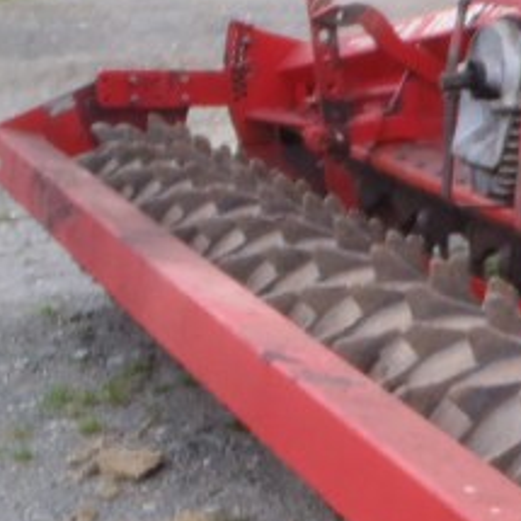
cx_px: 906
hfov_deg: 16.2
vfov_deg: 18.6
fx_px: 1567
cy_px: 460
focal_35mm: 92
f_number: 3.5
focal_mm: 5
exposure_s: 1/30
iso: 160
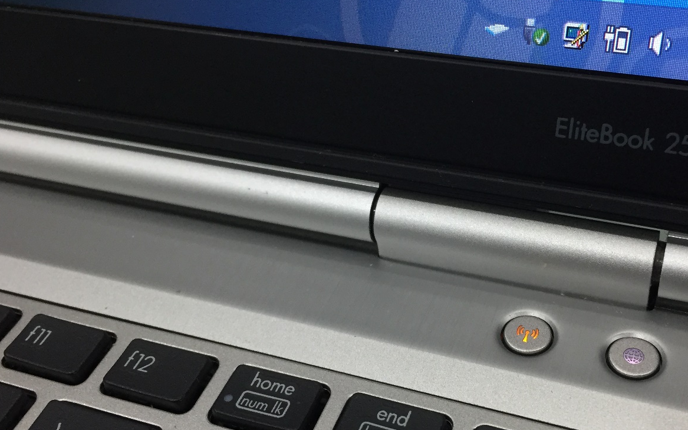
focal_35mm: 43
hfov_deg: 46.0
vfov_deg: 29.9
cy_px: 222
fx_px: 806
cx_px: 409
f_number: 2.2
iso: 80
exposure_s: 1/33
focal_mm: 4.15
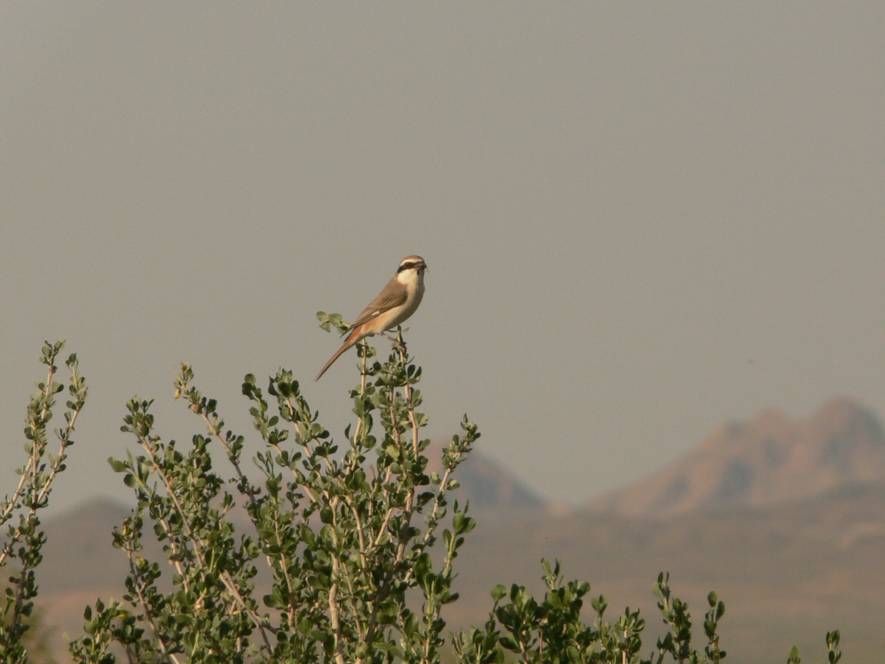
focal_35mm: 669
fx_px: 17104
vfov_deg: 2.2
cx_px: 442
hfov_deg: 3.0
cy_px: 332
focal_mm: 88.8
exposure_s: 1/1000
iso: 100
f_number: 5
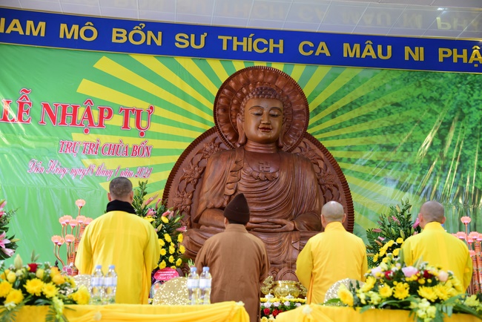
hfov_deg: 41.1
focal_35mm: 48
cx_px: 241
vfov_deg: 28.1
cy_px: 161
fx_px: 643
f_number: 4
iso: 1250
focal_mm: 48
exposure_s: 1/60
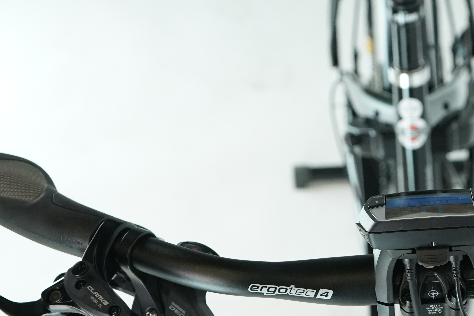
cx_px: 433
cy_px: 286
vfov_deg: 13.7
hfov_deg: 20.2
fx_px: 1303
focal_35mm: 99
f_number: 5.6
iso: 2000
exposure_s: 1/200
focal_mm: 46
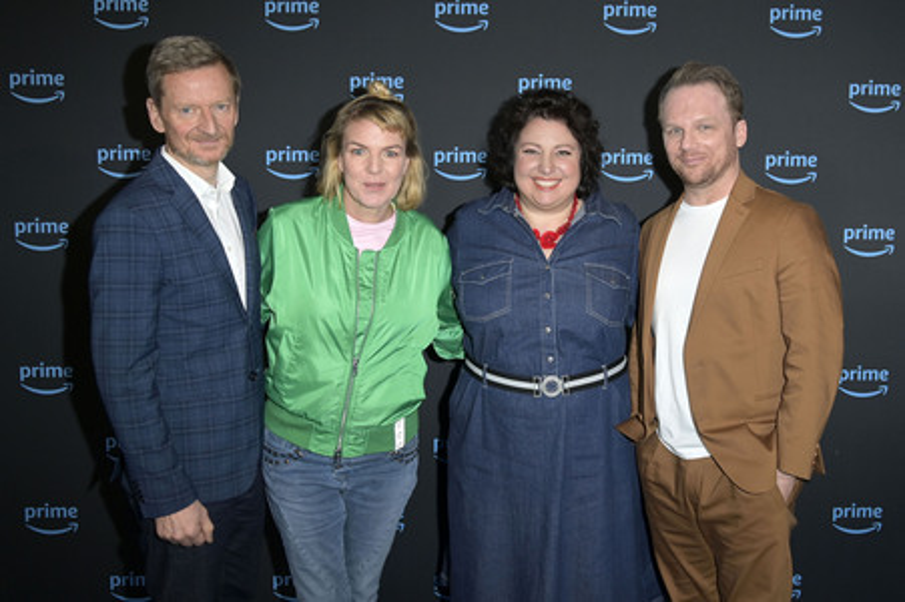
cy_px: 301
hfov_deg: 55.8
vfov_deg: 38.8
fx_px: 854
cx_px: 452
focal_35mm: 34
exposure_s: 1/250
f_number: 5.6
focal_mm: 34
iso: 800
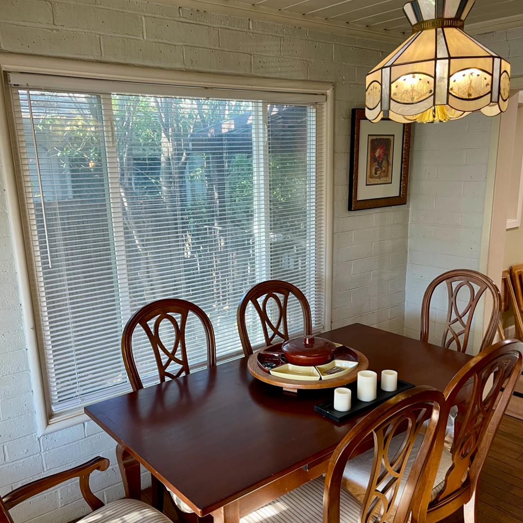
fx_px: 513
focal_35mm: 30
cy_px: 292
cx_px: 259
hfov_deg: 54.0
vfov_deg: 53.9
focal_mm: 5.1
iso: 100
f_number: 1.6
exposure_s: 1/60
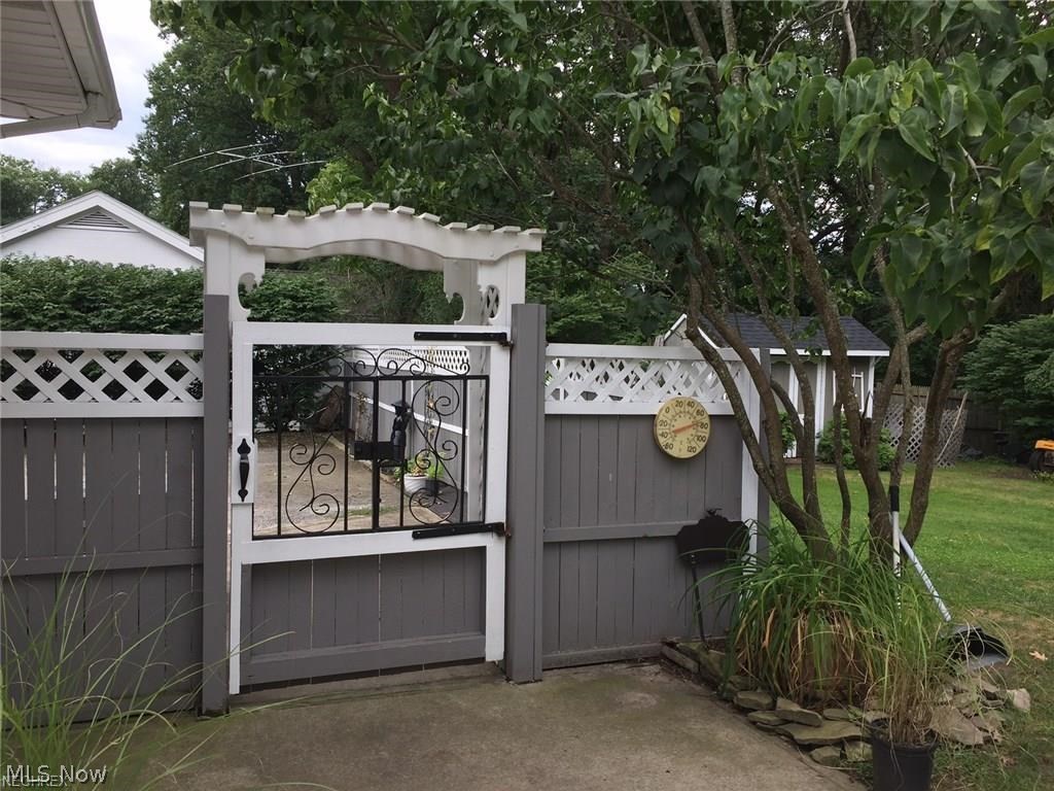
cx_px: 527
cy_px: 396
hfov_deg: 61.7
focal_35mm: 29
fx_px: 883
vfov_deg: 48.2
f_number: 2.2
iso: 32
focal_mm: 4.15
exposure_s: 1/363
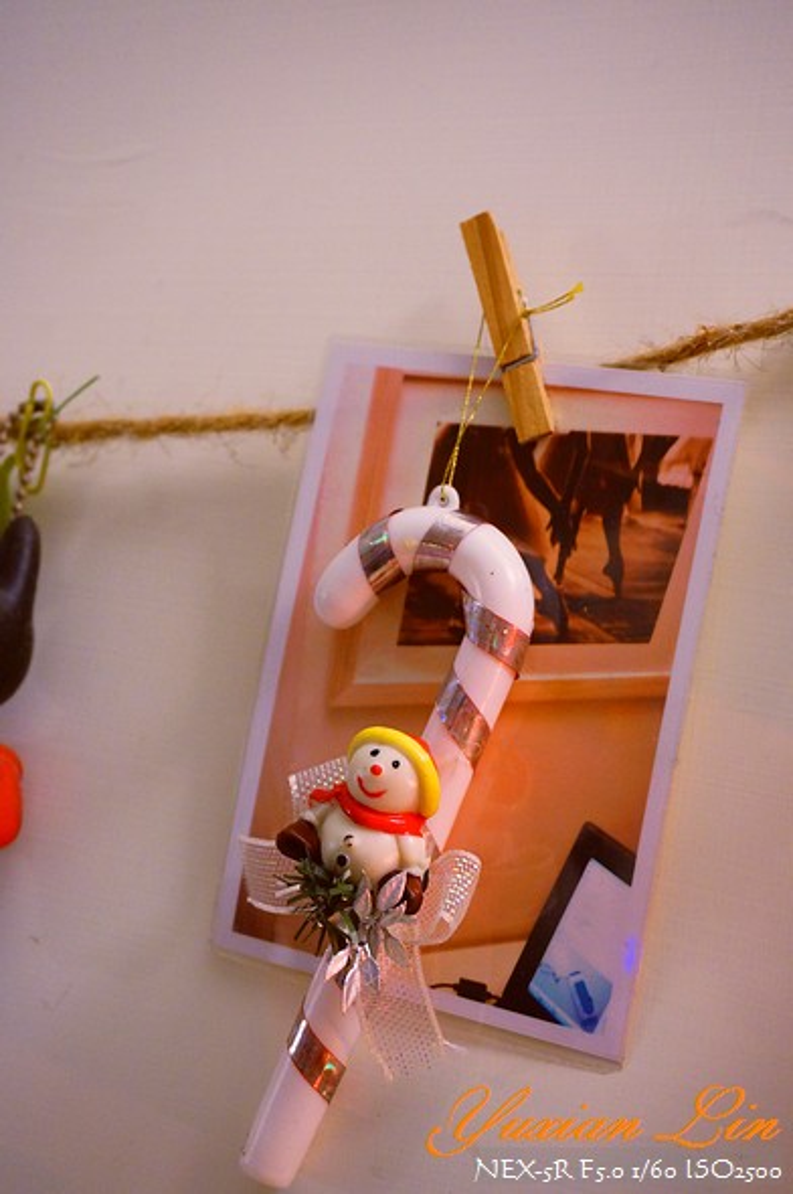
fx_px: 1639
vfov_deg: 40.0
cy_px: 597
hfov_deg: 27.2
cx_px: 396
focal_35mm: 50
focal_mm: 33
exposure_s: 1/60
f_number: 5
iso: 2500
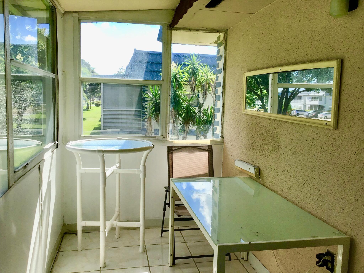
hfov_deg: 58.4
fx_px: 326
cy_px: 136
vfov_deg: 45.4
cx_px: 182
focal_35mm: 31
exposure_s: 1/525
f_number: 2.4
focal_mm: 3.3
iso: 25
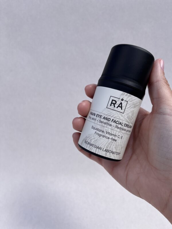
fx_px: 172
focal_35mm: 26
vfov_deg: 67.3
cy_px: 114
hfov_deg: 53.1
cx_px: 86
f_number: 1.6
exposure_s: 1/2755
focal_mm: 5.1
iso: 50
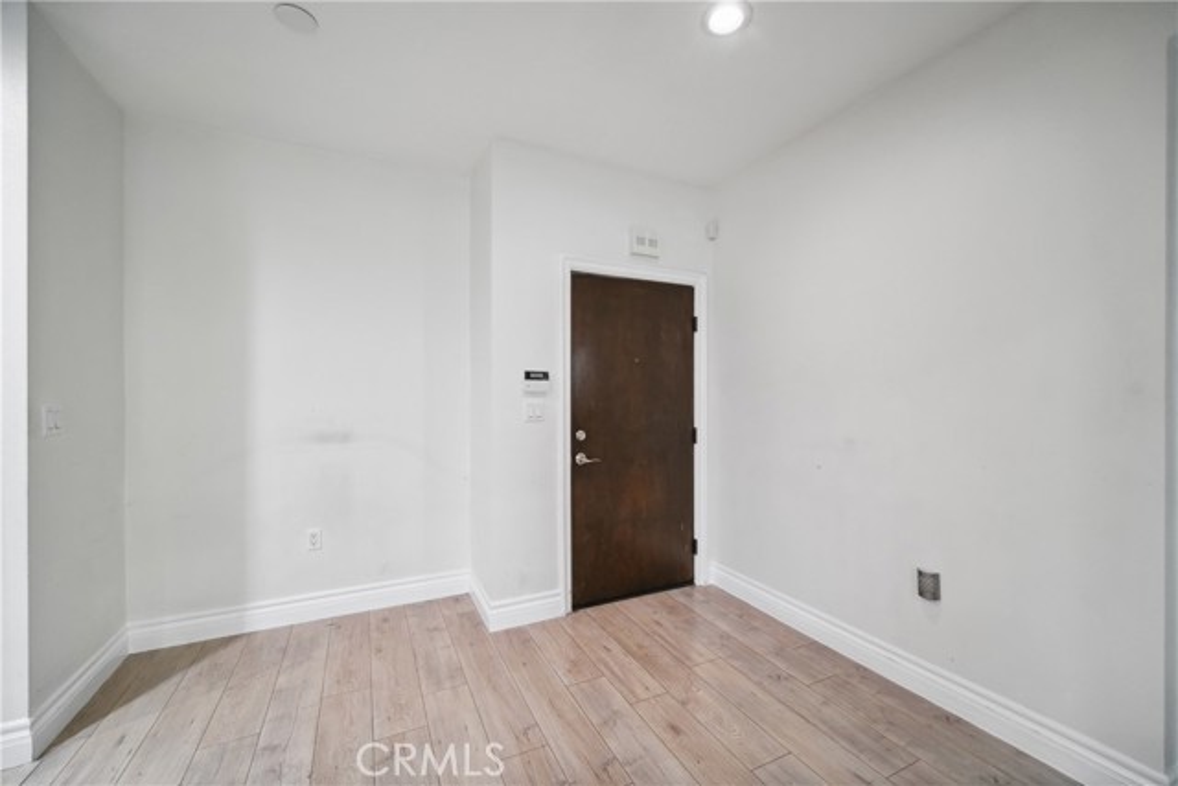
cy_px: 393
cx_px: 589
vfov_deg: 81.2
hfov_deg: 104.2
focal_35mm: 14
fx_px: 458
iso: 400
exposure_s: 1/3.33
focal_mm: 9
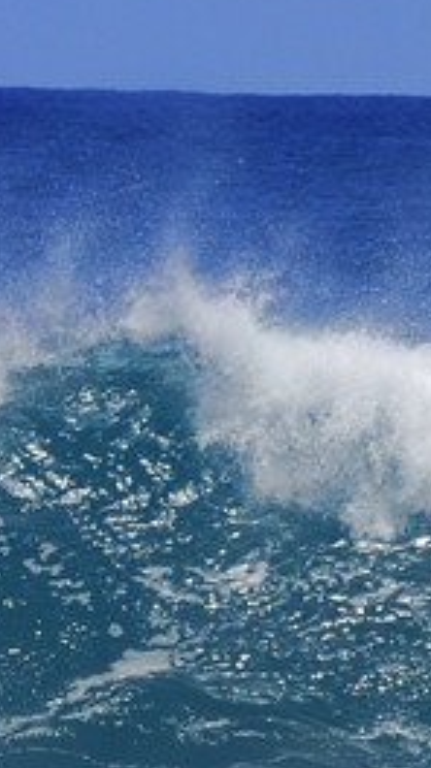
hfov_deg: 1.1
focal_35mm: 1079
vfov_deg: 2.0
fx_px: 21978
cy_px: 1725
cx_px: 1485
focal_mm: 170
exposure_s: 1/400
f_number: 16
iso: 200
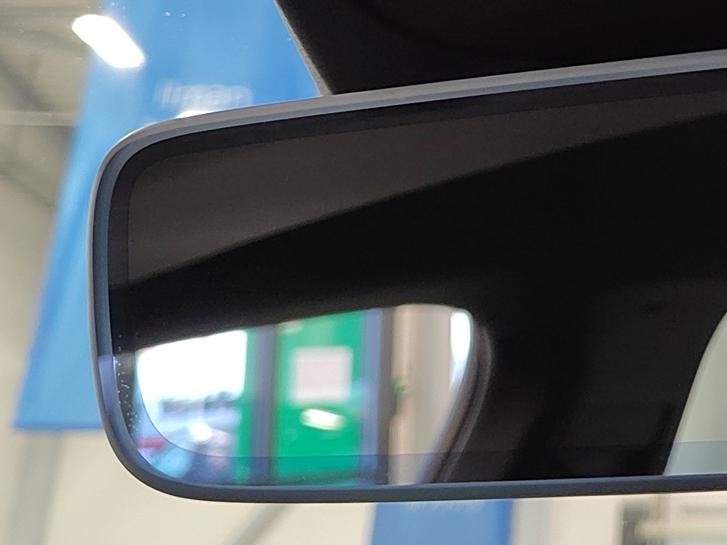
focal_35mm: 76
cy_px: -147
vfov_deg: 18.2
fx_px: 1596
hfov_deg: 23.4
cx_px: 878
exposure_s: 1/50
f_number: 1.9
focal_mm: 5.52
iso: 1088
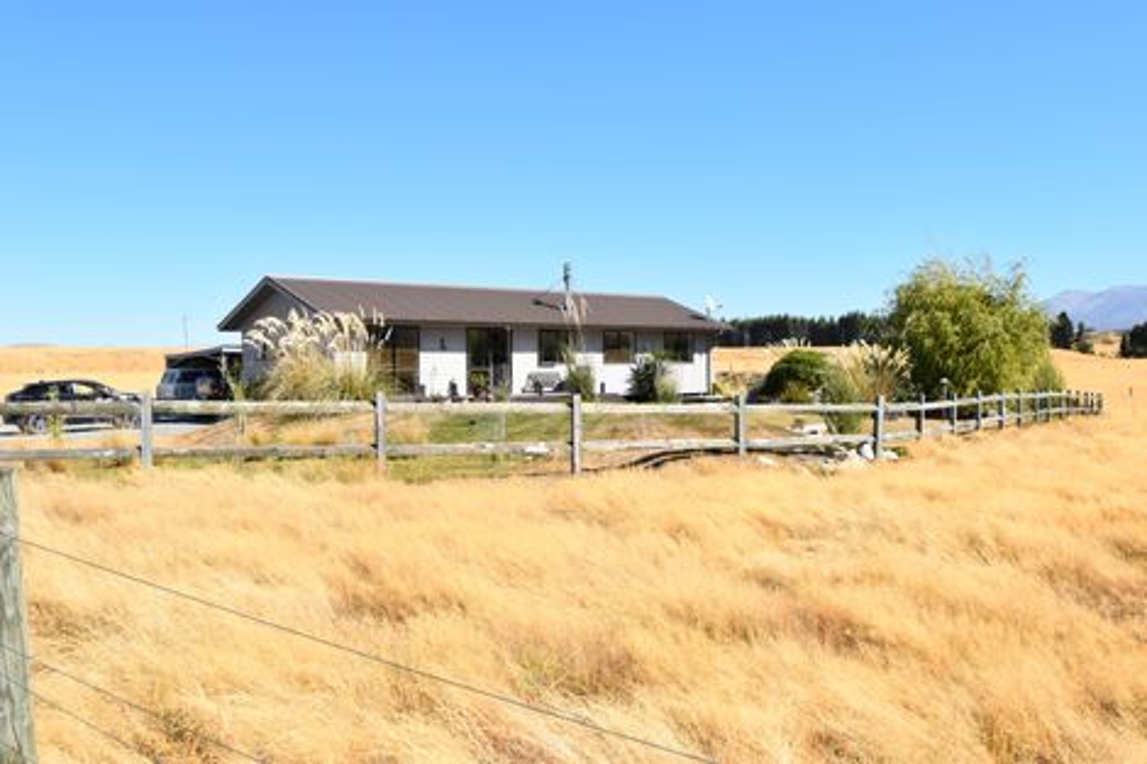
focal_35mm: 33
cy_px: 382
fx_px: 1051
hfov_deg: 57.2
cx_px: 574
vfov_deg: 39.9
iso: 200
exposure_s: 1/400
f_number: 10
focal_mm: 22
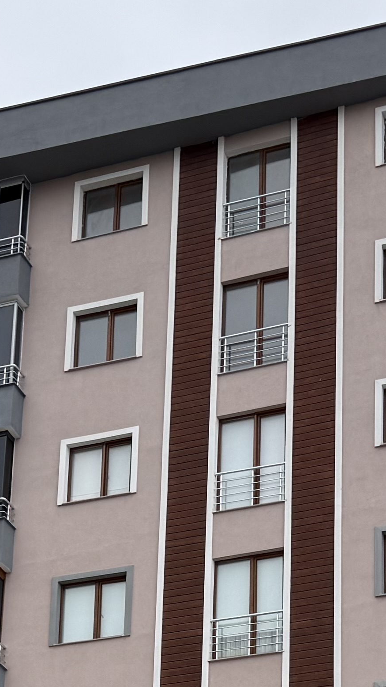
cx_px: 160
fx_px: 1747
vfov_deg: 21.0
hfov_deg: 12.6
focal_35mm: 96
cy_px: 786
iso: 80
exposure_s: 1/898
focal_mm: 6.76
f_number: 1.78
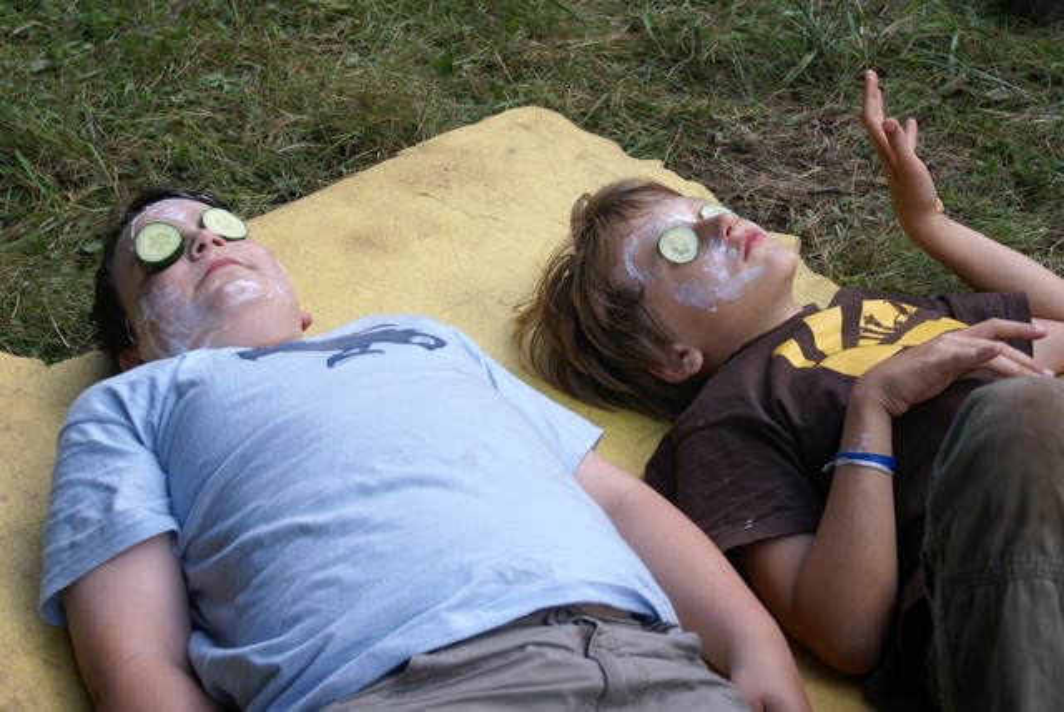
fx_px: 2219
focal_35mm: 75
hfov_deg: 27.0
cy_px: 356
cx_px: 532
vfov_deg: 18.2
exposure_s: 1/100
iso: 100
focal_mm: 50
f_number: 6.3
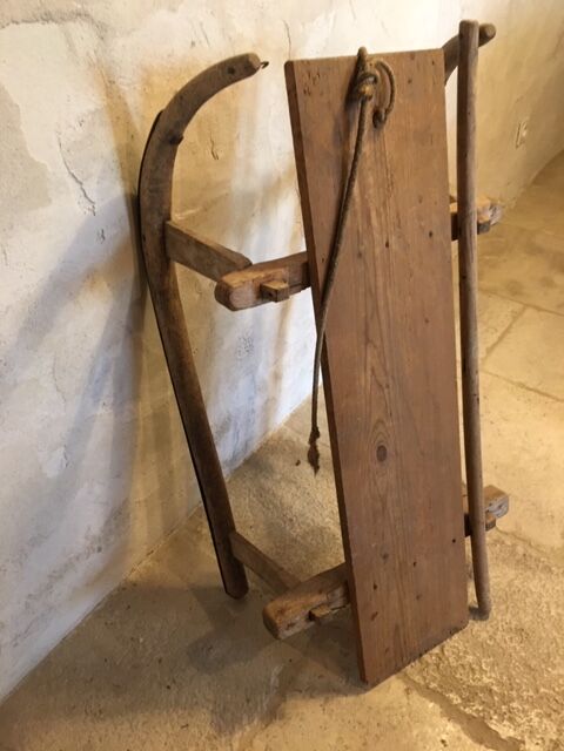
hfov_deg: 48.2
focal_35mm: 29
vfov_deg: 61.7
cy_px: 376
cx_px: 282
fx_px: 630
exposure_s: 1/20
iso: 200
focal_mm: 4.15
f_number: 2.2
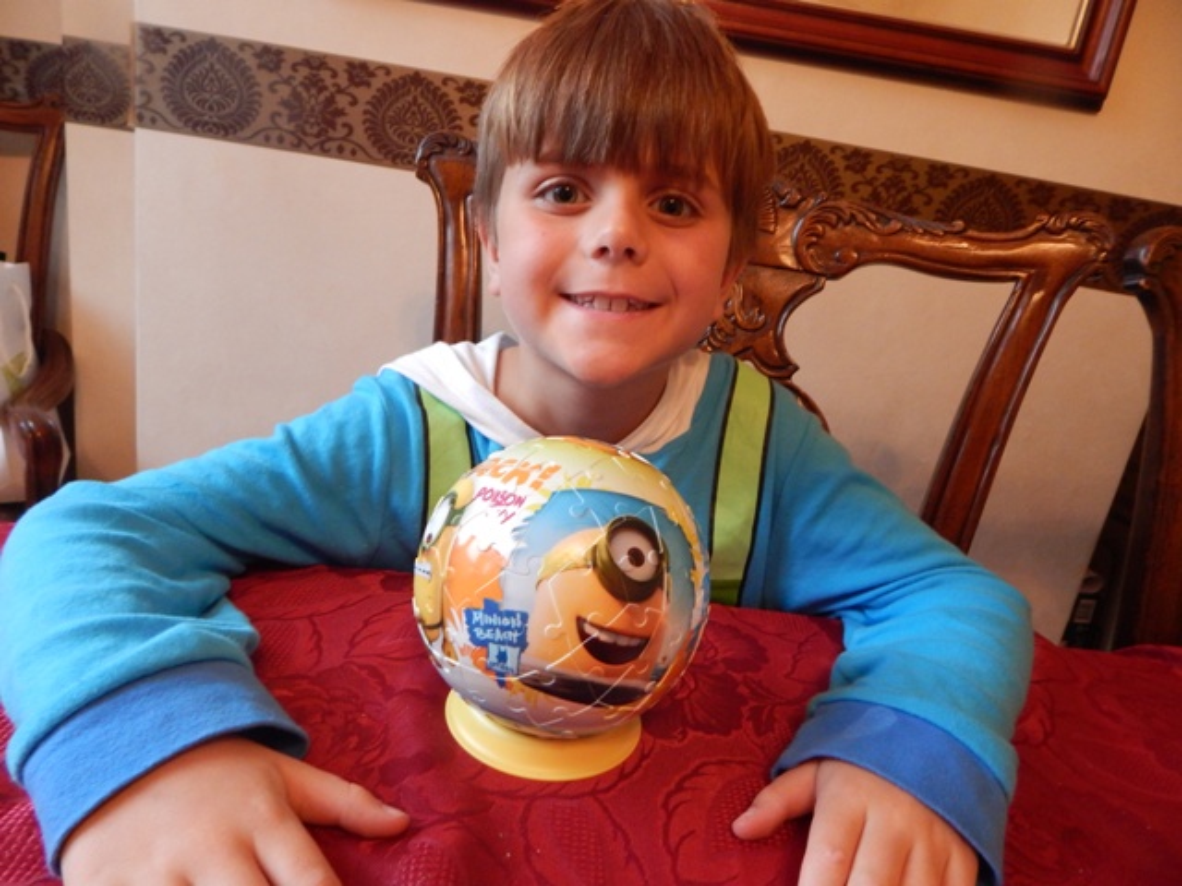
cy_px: 443
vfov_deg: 61.1
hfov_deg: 76.4
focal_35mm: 22
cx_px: 591
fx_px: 751
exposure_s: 1/30
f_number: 3
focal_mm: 4
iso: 400
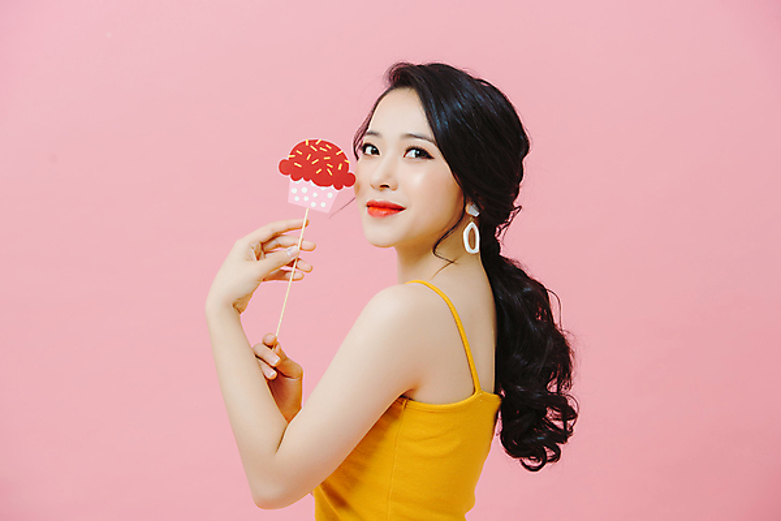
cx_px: 390
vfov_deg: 12.2
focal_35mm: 112
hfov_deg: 18.3
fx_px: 2430
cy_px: 260
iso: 200
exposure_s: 1/160
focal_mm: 112
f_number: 5.6
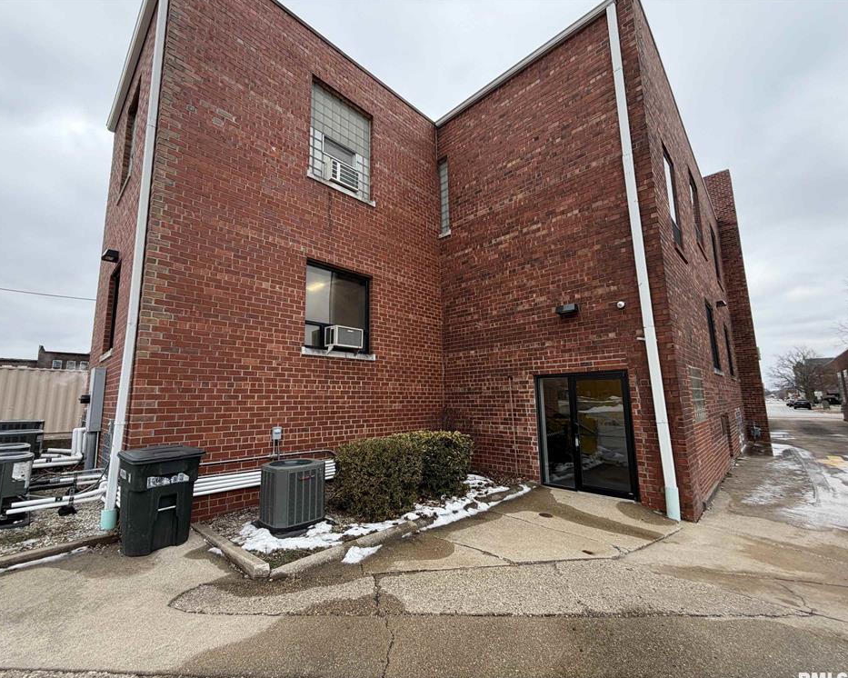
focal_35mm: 15
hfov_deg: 96.7
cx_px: 402
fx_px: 376
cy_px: 346
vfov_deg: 84.0
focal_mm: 2.22
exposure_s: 1/445
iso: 64
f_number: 2.2
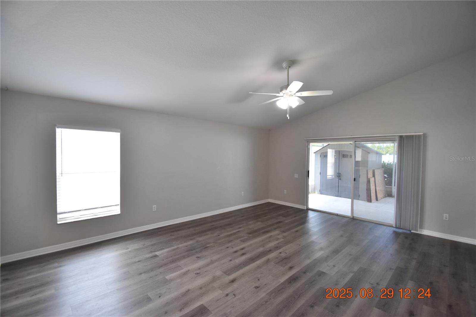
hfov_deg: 100.4
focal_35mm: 15
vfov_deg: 77.3
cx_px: 238
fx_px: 198
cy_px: 158
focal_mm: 10
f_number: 3.5
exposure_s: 1/90
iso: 800
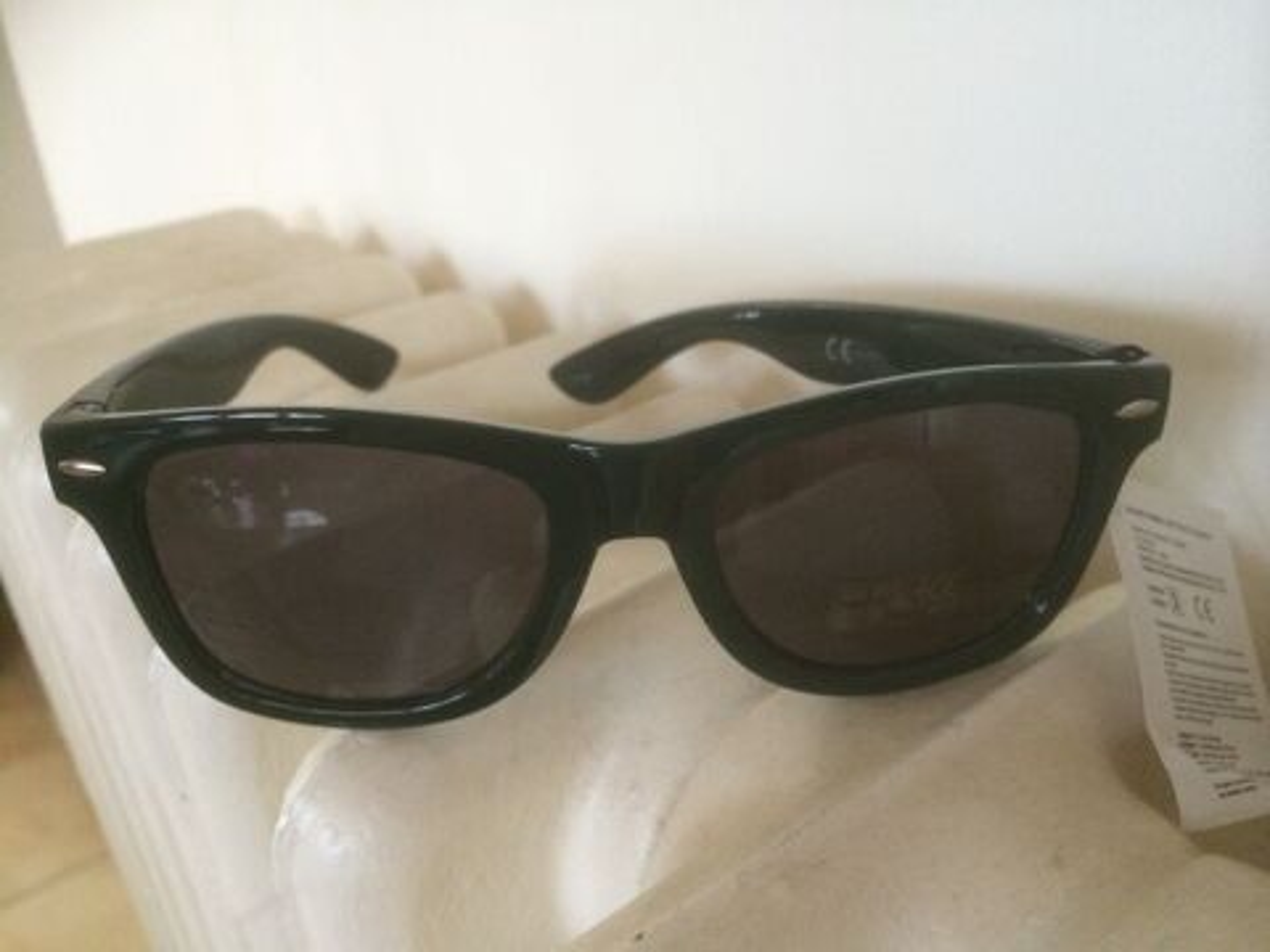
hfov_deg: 60.0
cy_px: 476
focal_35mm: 30
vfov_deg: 46.8
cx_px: 635
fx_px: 1101
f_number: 2.2
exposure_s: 1/17
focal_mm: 4.12
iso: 320
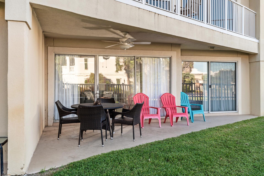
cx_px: 132
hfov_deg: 54.4
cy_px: 88
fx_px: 257
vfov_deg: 37.9
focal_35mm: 35
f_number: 8
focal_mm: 35
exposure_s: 1/100
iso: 100
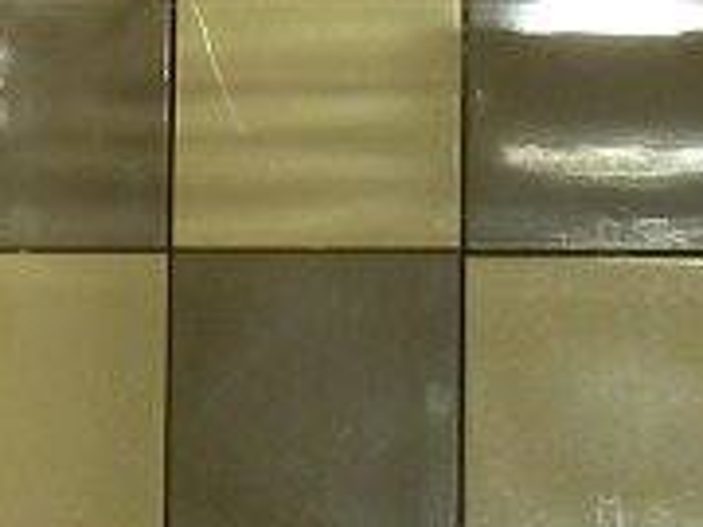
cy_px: 500
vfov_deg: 7.6
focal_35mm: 194
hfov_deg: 10.0
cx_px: 848
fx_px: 3940
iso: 100
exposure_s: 1/30
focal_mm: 6.3
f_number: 6.6
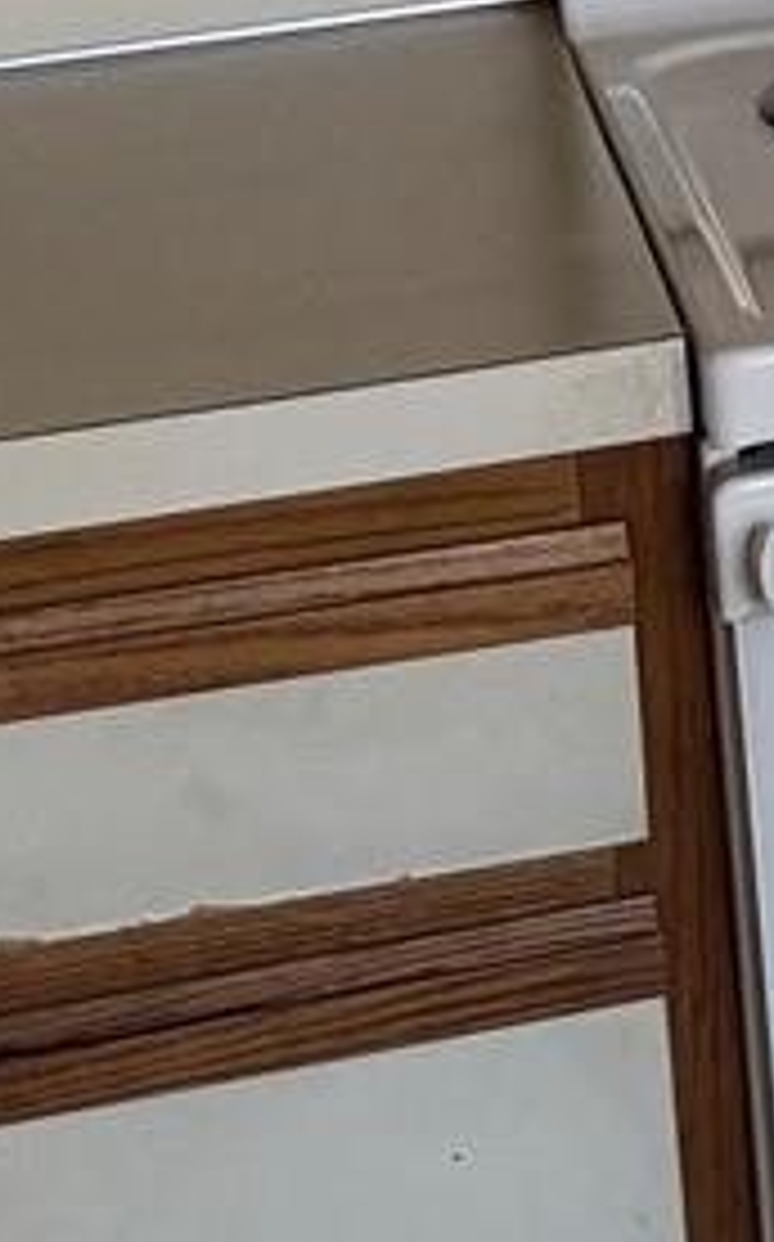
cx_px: 3933
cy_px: -738
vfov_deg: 10.6
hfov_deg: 5.3
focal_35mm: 189
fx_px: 6392
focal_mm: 6.76
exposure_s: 1/120
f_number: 1.78
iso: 160
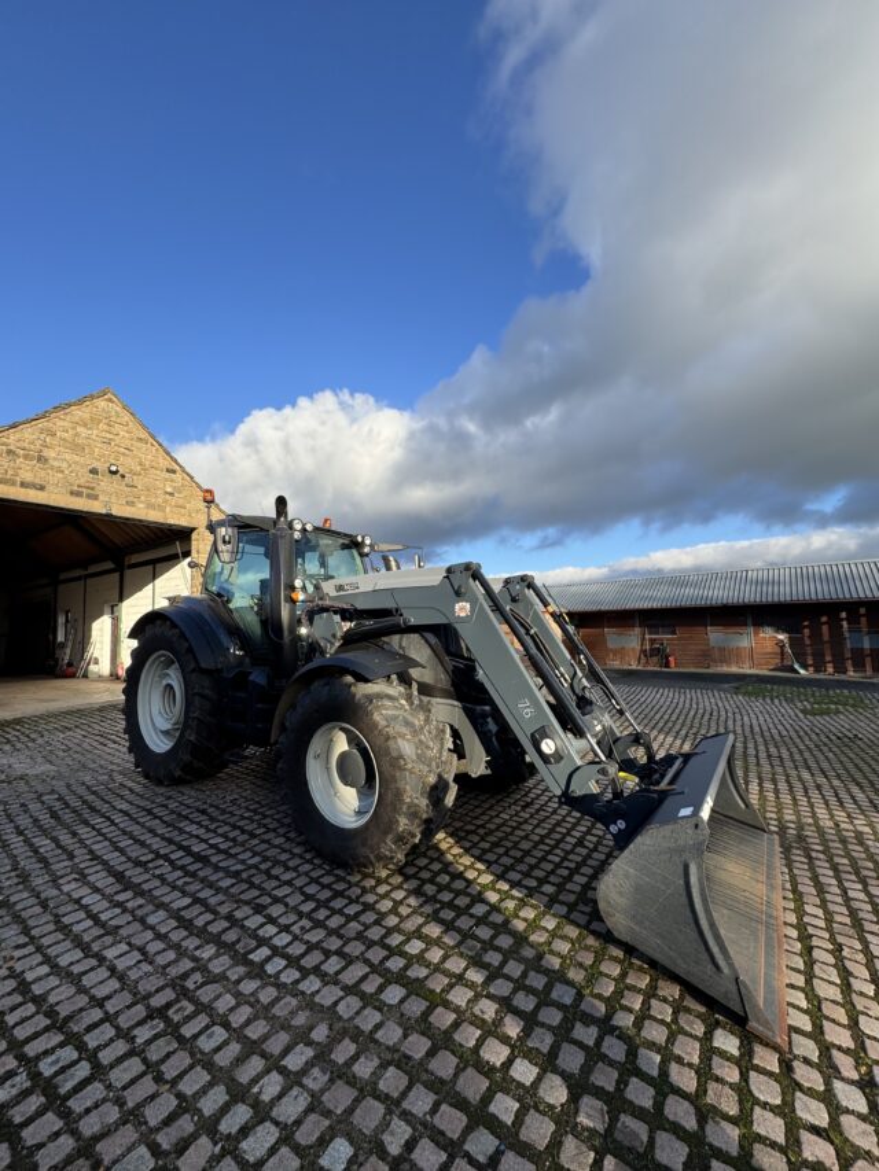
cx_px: 440
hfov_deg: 85.7
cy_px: 586
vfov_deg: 102.1
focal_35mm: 14
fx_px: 474
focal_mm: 2.22
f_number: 2.2
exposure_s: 1/910
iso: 40
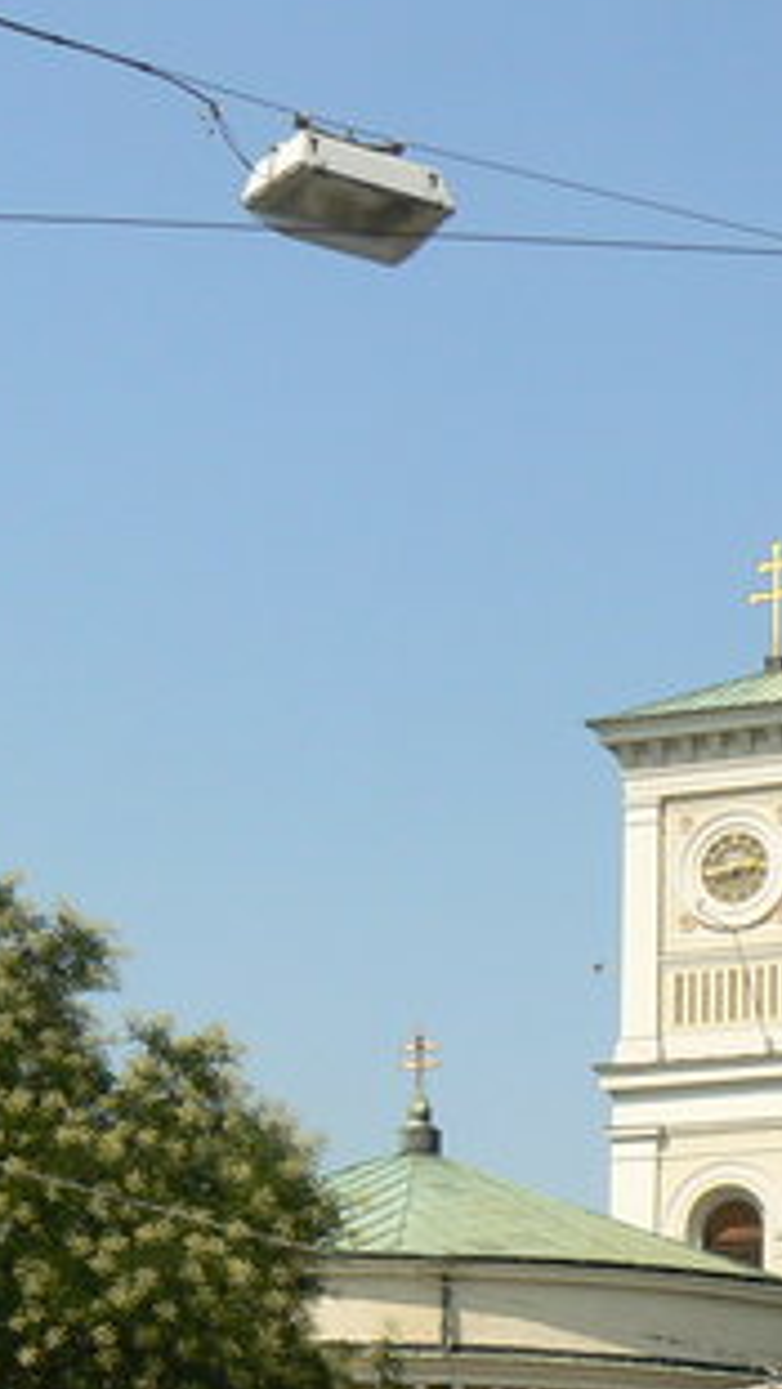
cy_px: 1268
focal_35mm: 101
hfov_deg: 11.9
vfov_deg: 20.7
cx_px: 657
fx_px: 3722
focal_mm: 6
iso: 80
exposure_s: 1/500
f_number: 6.3
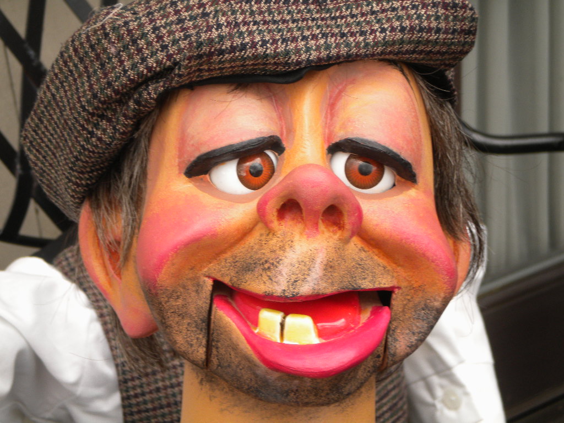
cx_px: 282
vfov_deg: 14.1
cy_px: 212
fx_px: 1711
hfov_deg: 18.7
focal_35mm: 105
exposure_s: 1/106
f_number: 5.9
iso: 121
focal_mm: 18.9
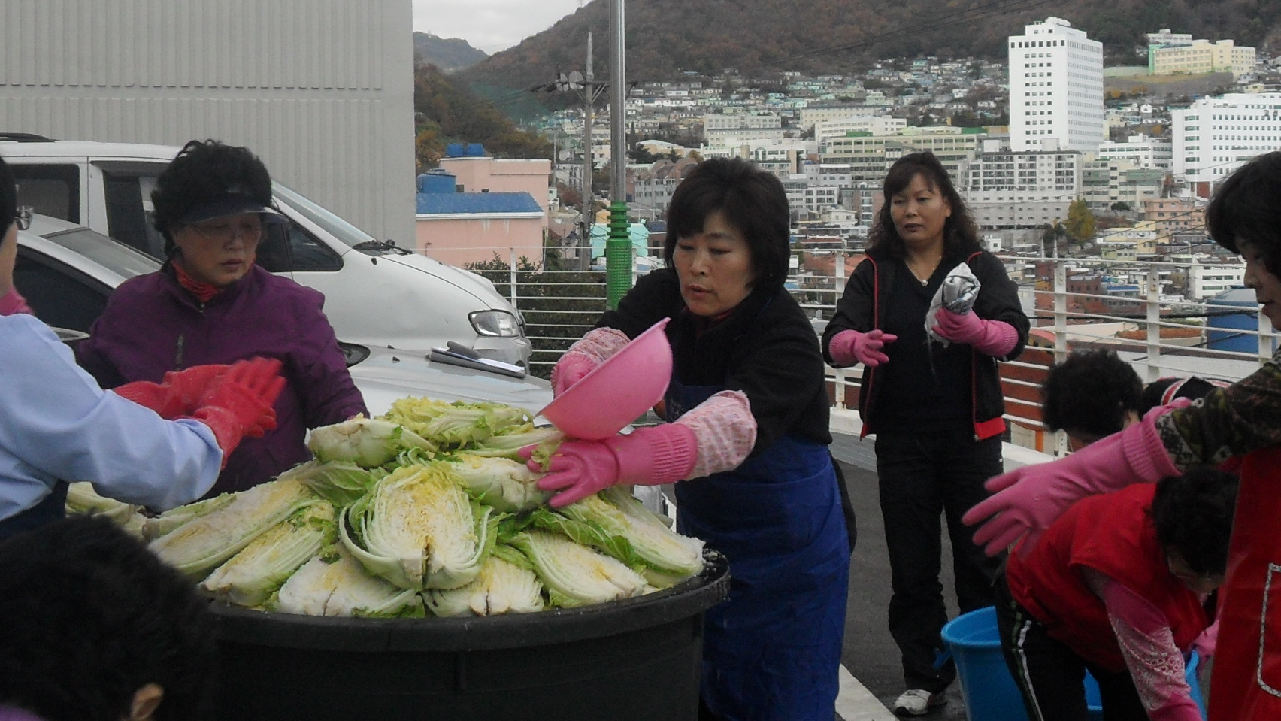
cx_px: 659
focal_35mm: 58
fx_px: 1970
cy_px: 223
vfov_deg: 20.6
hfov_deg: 36.0
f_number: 8.9
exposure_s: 1/90
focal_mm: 6.2
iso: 100
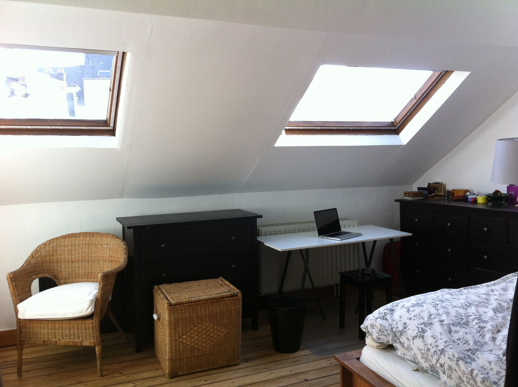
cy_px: 194
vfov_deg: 40.6
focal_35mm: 35
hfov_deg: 52.7
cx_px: 259
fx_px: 523
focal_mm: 3.85
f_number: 2.8
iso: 100
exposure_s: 1/120
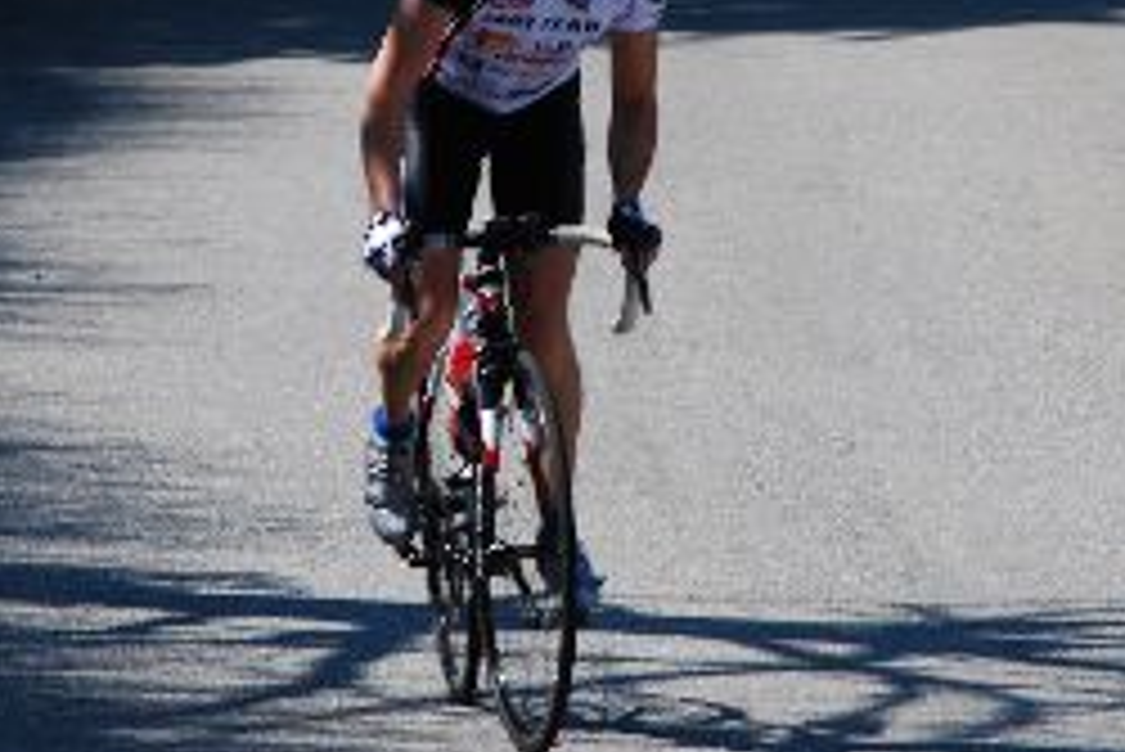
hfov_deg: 4.2
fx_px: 15196
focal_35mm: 486
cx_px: 536
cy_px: 133
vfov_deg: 2.8
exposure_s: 1/125
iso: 100
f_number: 10
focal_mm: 180
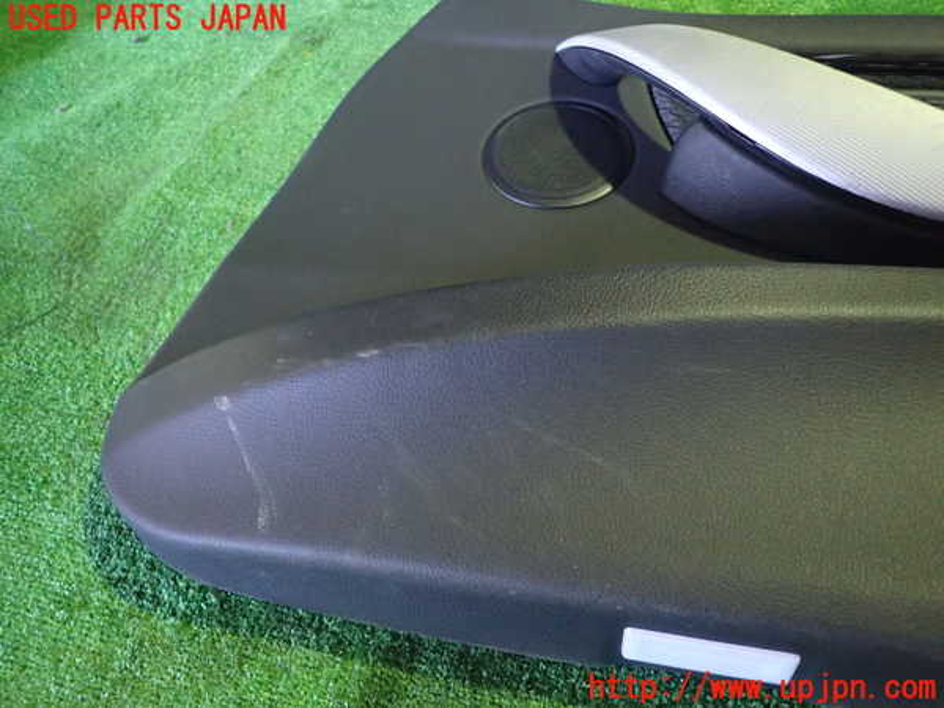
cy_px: 354
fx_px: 682
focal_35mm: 25
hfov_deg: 69.4
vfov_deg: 54.9
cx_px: 472
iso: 800
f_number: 2
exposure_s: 1/25
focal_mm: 4.5
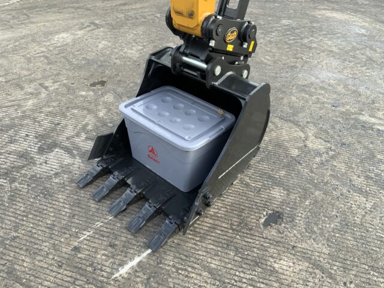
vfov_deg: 48.2
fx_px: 322
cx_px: 192
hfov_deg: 61.7
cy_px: 144
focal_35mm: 29
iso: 16
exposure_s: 1/157
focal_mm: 3
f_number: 1.8
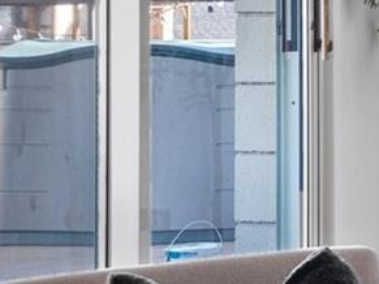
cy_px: -38
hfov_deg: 10.5
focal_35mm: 169
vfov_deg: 8.7
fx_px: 1850
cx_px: 823
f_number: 8
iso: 400
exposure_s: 1/2.5
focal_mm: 32
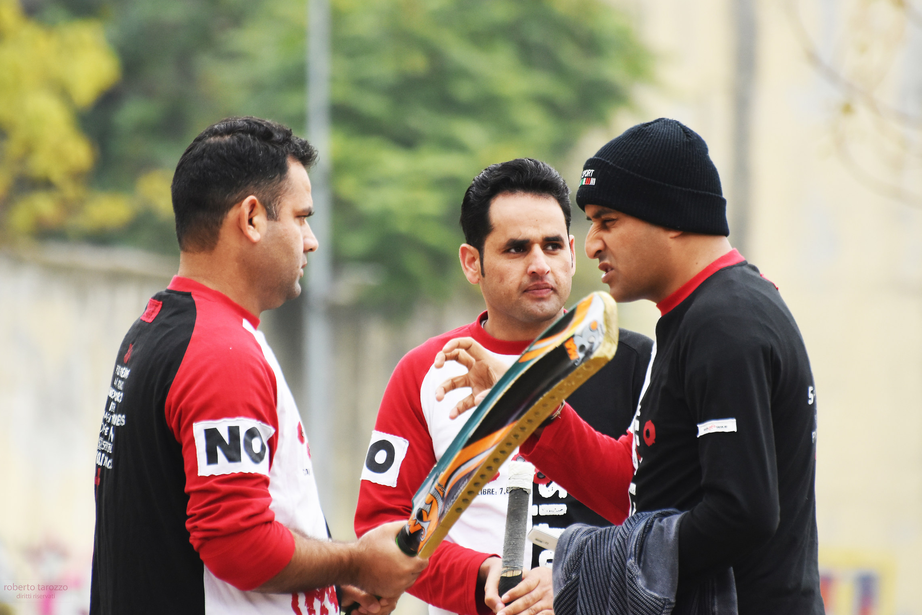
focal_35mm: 423
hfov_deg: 4.9
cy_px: 307
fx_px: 10833
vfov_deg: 3.3
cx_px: 457
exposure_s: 1/500
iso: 900
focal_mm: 270
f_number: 5.6
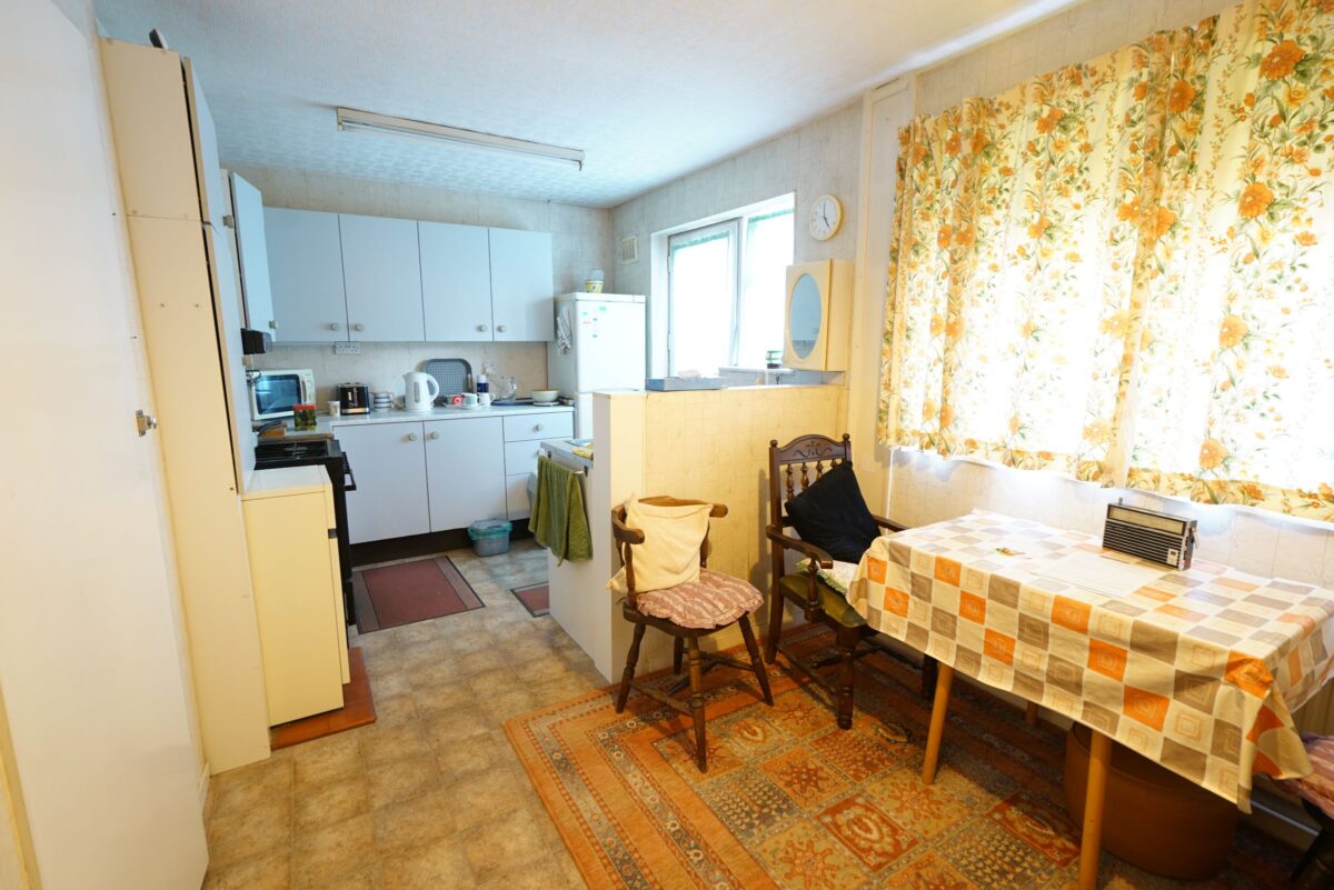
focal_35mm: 16
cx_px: 667
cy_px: 445
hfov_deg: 96.7
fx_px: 593
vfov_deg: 73.8
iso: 500
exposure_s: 1/6
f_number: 5
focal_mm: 16
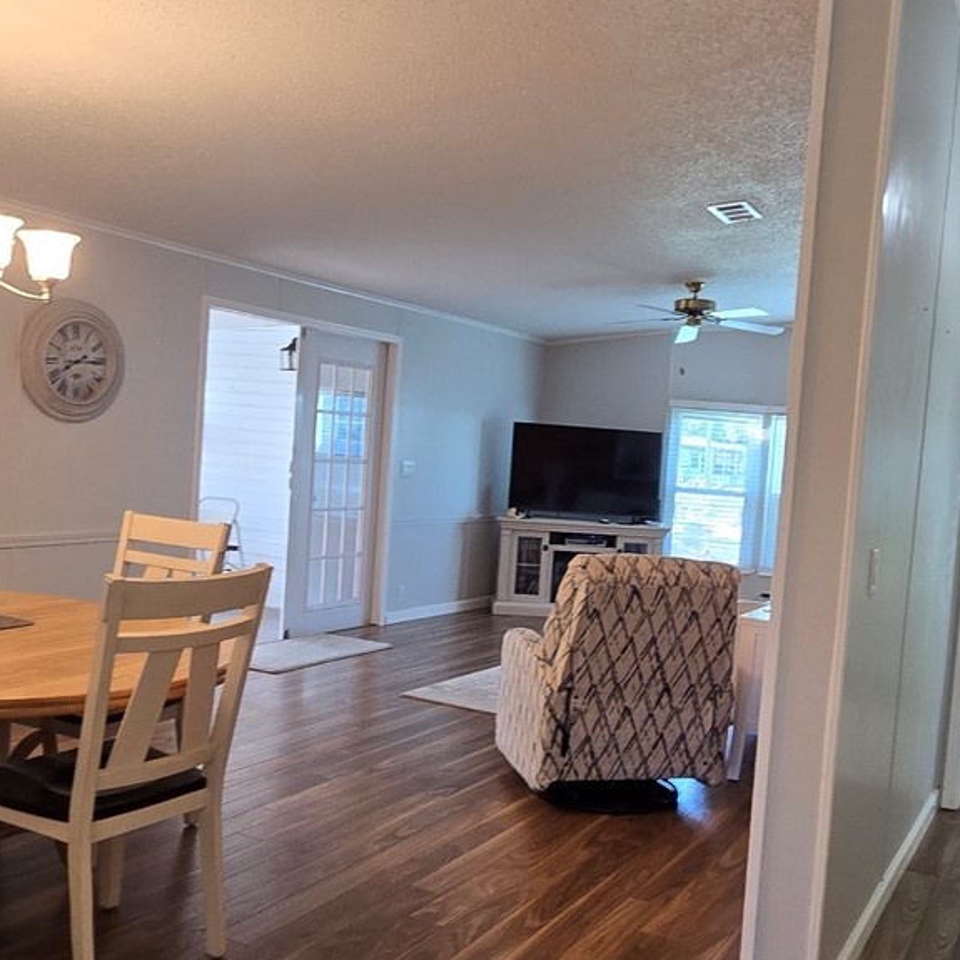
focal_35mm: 32
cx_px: 581
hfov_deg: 50.7
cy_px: 523
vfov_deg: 51.0
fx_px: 1004
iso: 125
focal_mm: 2.2
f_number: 2.2
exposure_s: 1/60
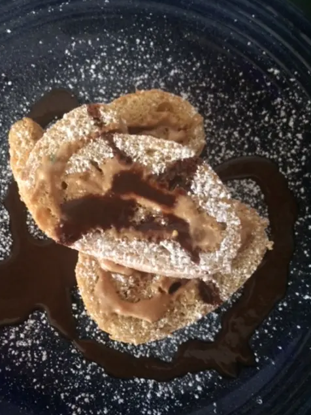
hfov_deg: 41.7
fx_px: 407
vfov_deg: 53.9
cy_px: 227
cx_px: 140
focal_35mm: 34
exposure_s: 1/15
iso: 320
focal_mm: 4.12
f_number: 2.2
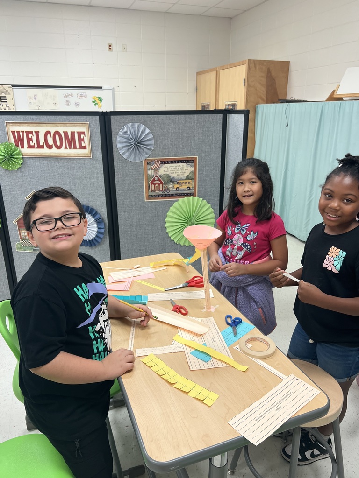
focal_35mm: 26
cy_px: 239
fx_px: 360
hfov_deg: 53.1
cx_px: 180
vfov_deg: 67.3
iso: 100
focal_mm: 5.7
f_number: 1.5
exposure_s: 1/120
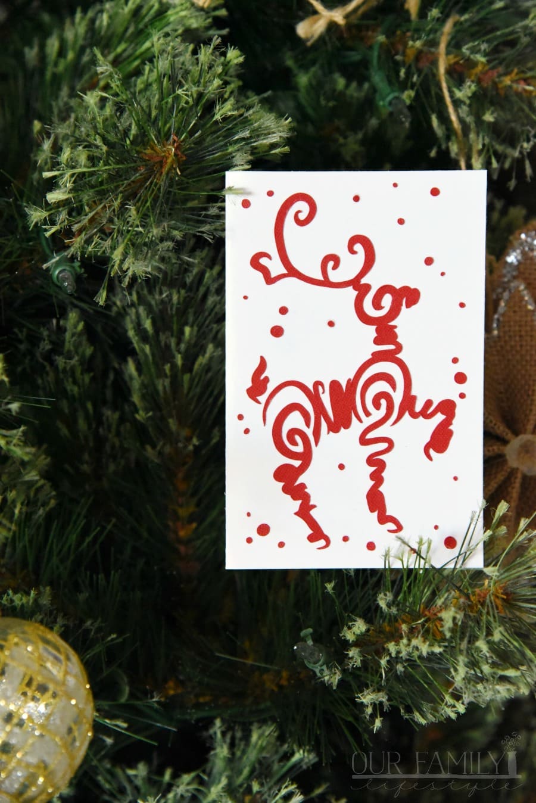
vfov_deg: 23.9
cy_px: 402
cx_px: 268
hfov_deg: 16.1
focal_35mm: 85
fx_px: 1896
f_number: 7.1
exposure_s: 1/100
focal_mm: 85
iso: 12800
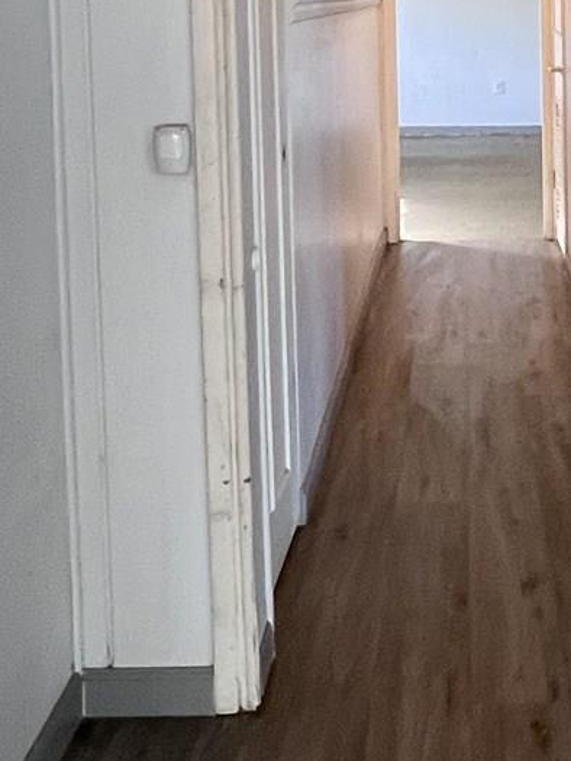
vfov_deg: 32.1
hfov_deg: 25.3
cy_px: 72
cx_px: 441
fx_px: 1253
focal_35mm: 57
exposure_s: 1/60
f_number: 1.8
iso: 250
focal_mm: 1.57
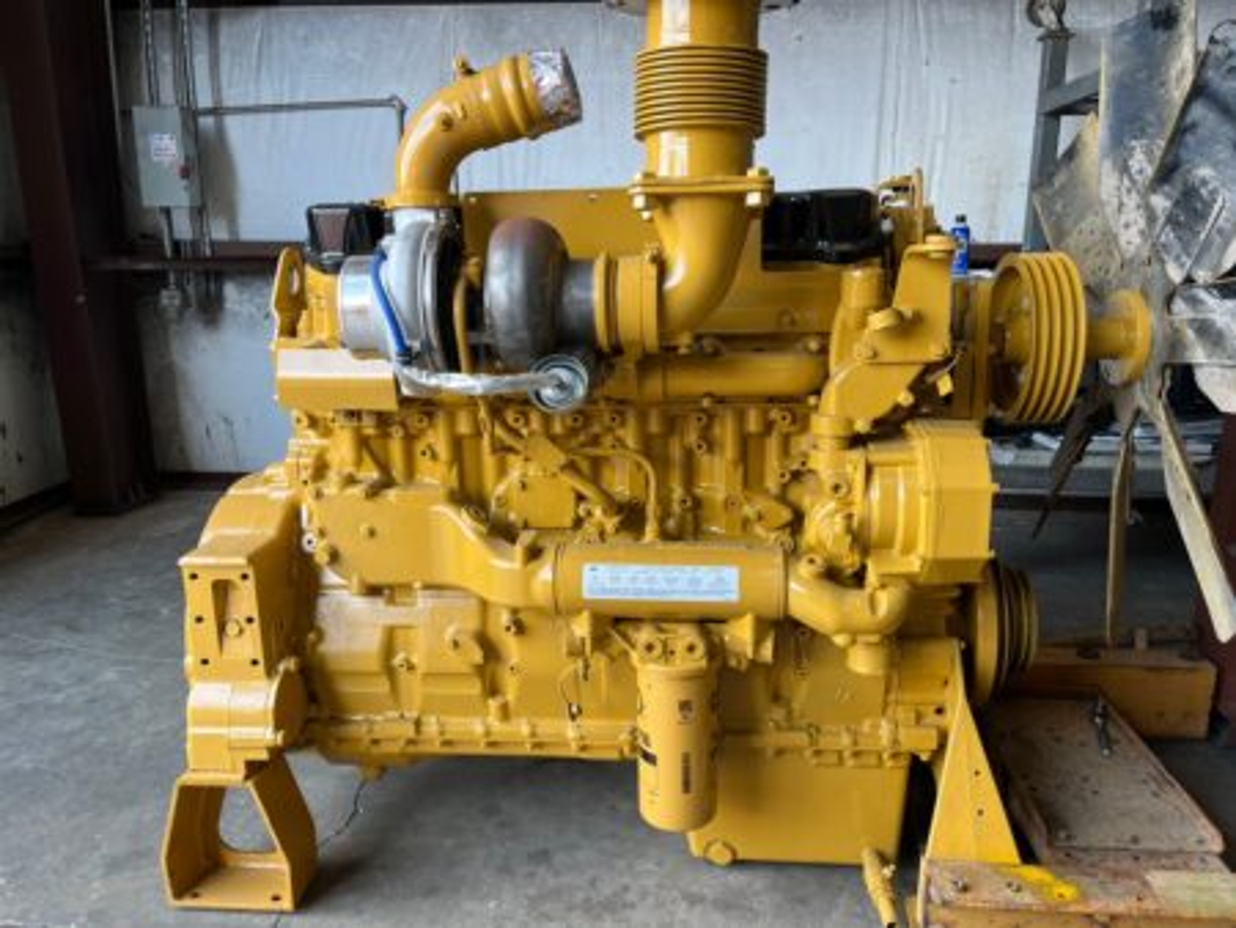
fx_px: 929
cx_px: 618
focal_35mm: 26
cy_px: 464
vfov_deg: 53.1
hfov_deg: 67.3
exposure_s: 1/123
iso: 32
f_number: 1.6
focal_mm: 5.1
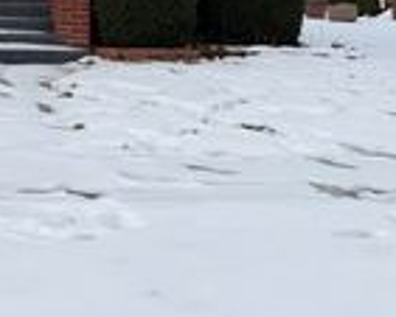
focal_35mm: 83
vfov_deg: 17.2
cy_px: -116
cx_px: -112
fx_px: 973
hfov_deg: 21.0
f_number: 1.78
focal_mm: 6.76
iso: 80
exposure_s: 1/3953
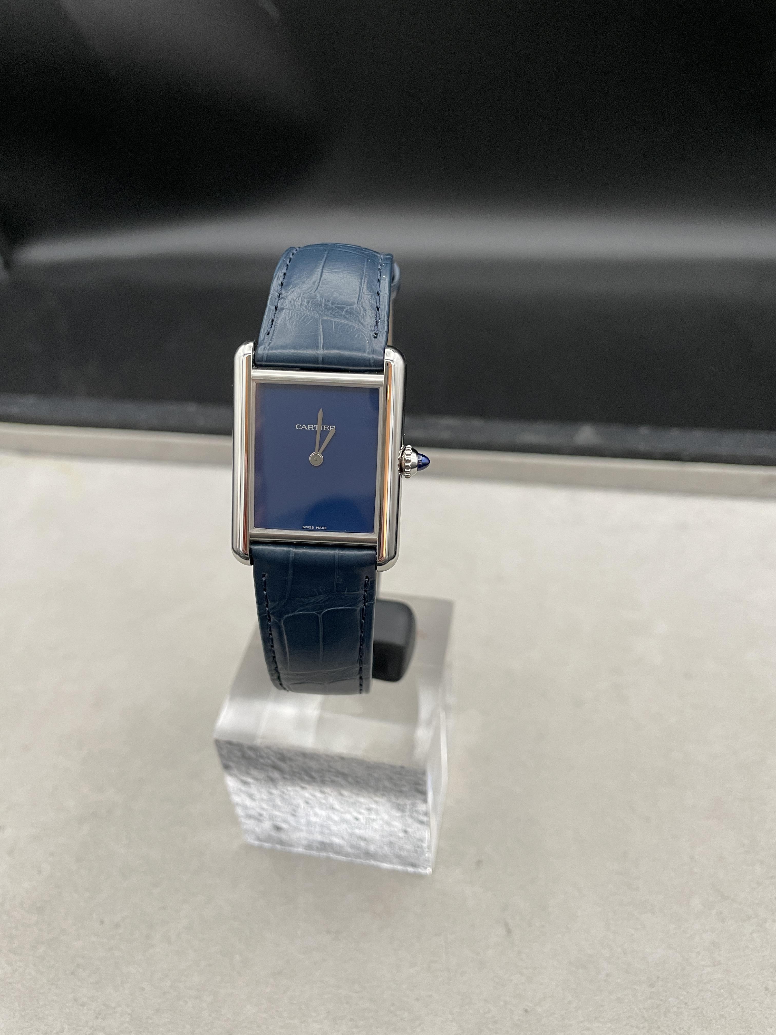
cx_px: 388
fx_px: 777
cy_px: 518
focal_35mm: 26
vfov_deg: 67.3
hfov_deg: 53.1
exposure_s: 1/76
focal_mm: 4.2
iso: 125
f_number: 1.6
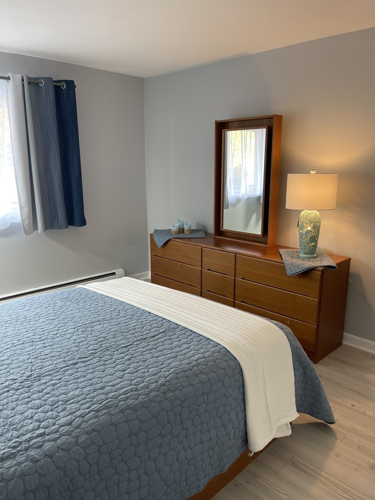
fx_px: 361
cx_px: 188
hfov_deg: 54.9
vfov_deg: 69.4
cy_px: 250
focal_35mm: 25
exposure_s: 1/60
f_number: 1.6
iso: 125
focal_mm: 5.1
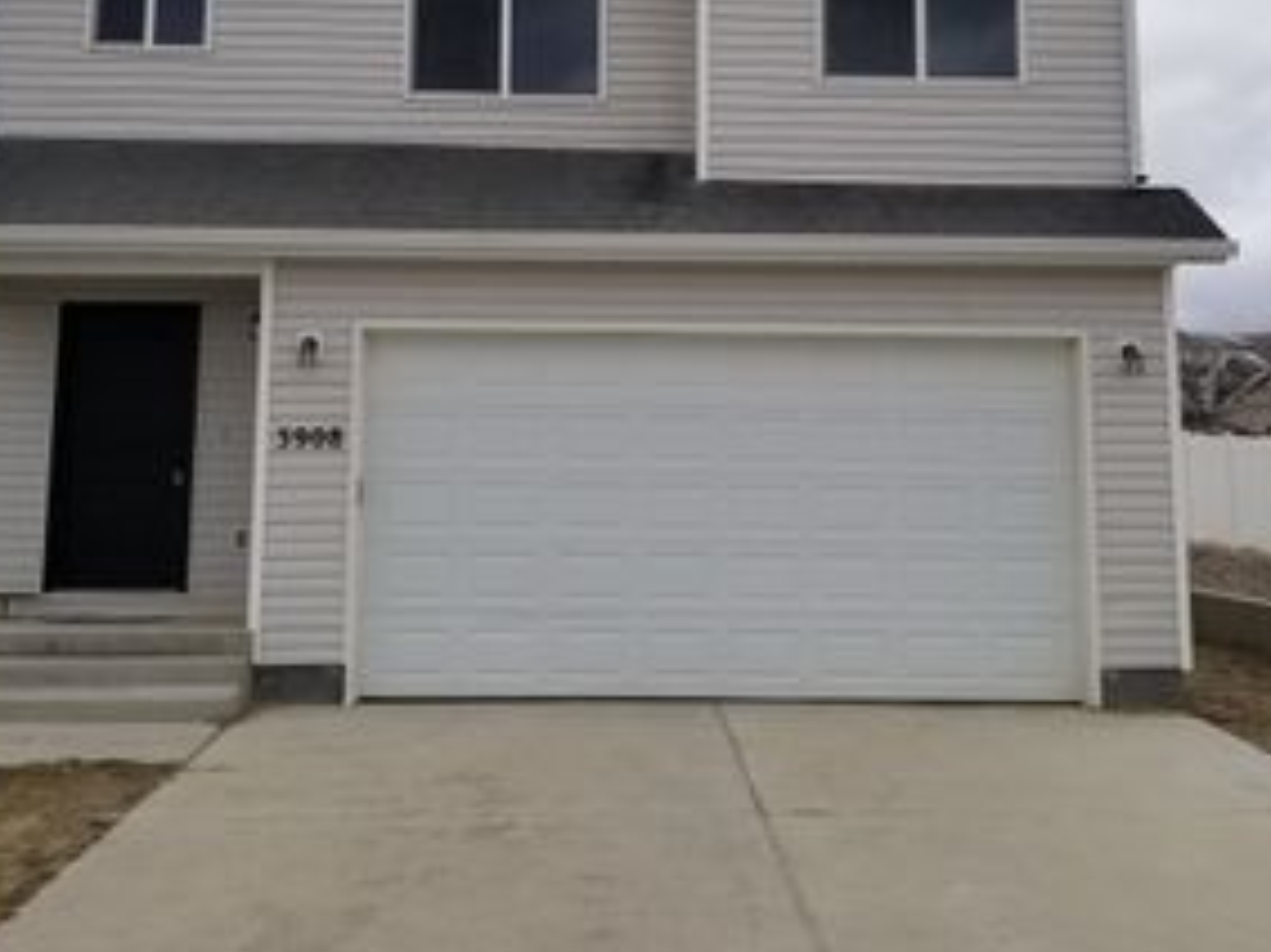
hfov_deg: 41.3
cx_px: 629
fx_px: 1688
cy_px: 249
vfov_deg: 31.0
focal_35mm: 46
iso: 50
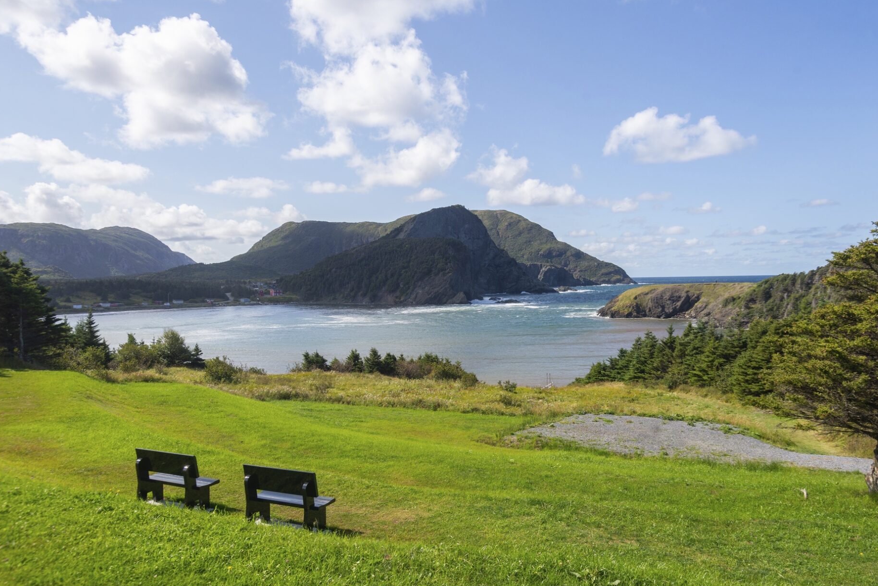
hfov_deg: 69.4
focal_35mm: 26
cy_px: 293
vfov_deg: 49.6
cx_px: 449
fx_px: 634
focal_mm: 24
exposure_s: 1/800
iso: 200
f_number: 7.1
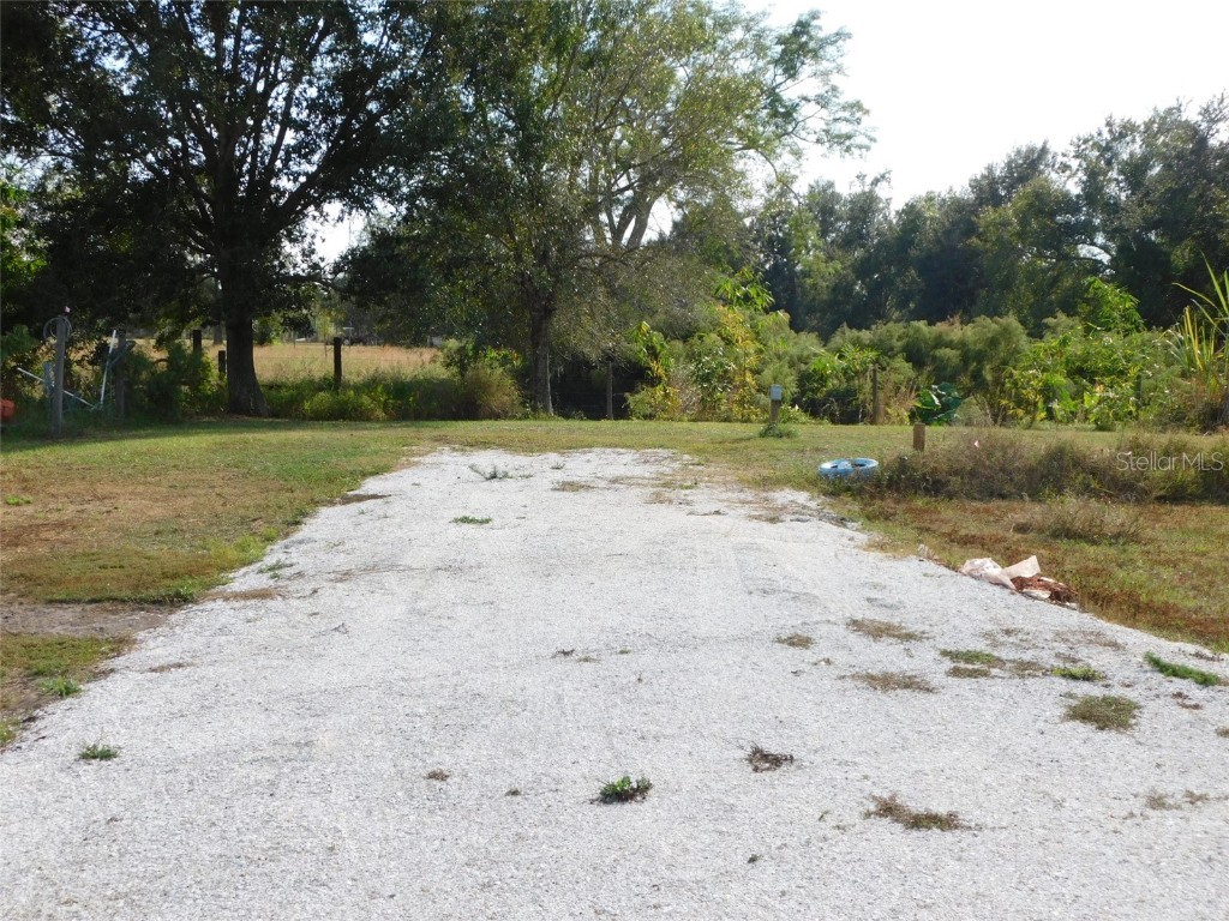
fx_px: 1598
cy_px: 460
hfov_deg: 42.1
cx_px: 614
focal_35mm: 45
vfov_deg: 32.2
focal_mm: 8
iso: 125
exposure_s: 1/640
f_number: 3.7
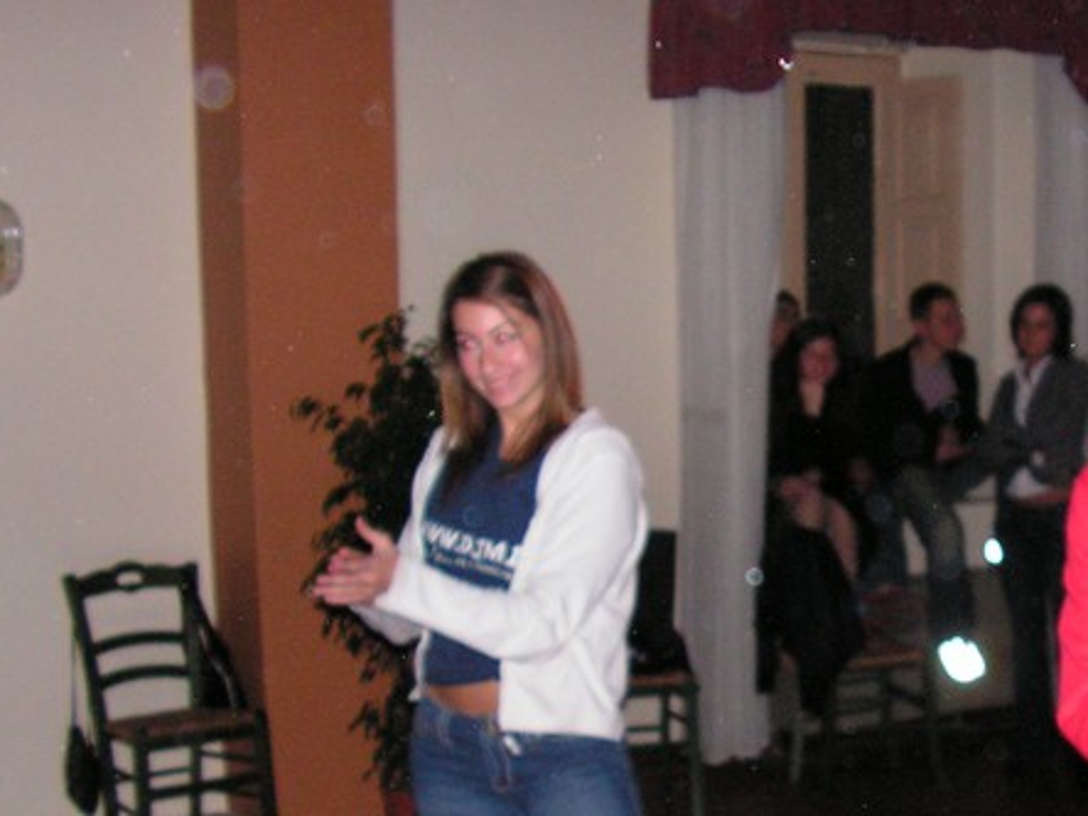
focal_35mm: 65
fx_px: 2042
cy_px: 649
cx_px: 901
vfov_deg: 22.3
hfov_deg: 29.0
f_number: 3.2
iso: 200
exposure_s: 1/40
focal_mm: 6
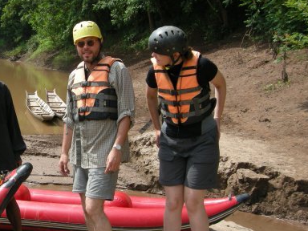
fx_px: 534
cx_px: 59
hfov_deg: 31.3
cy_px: 123
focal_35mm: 60
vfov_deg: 24.4
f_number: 5.4
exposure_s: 1/206
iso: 64
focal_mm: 7.5
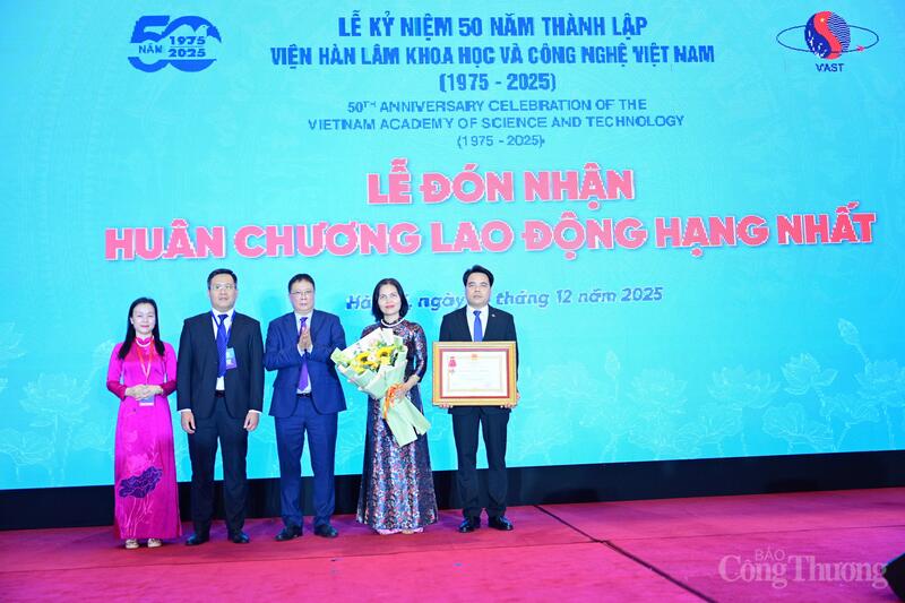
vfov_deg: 33.4
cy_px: 302
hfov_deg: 48.5
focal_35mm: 40
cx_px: 452
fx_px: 1005
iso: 1000
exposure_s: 1/320
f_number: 2.8
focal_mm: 40
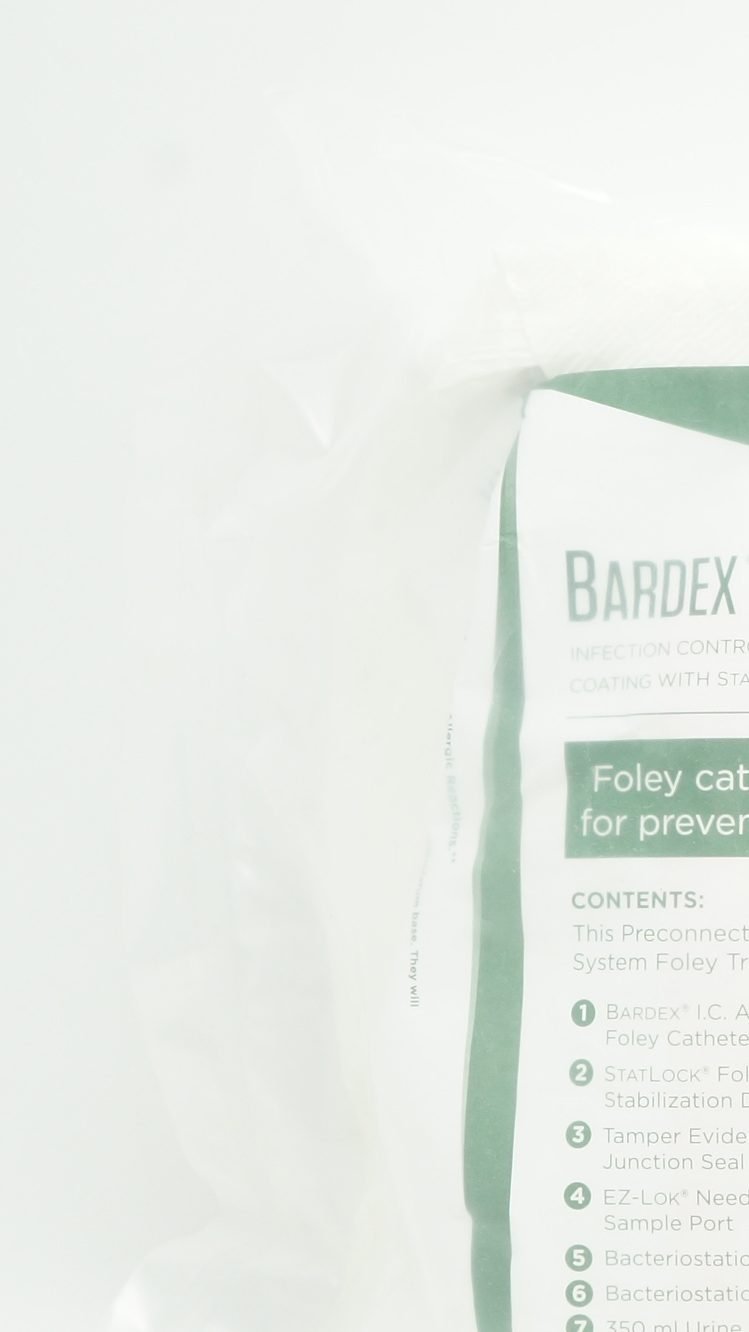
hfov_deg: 10.9
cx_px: 1382
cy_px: 810
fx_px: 3643
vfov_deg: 20.7
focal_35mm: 103
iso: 400
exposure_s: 1/15
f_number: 10
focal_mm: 29
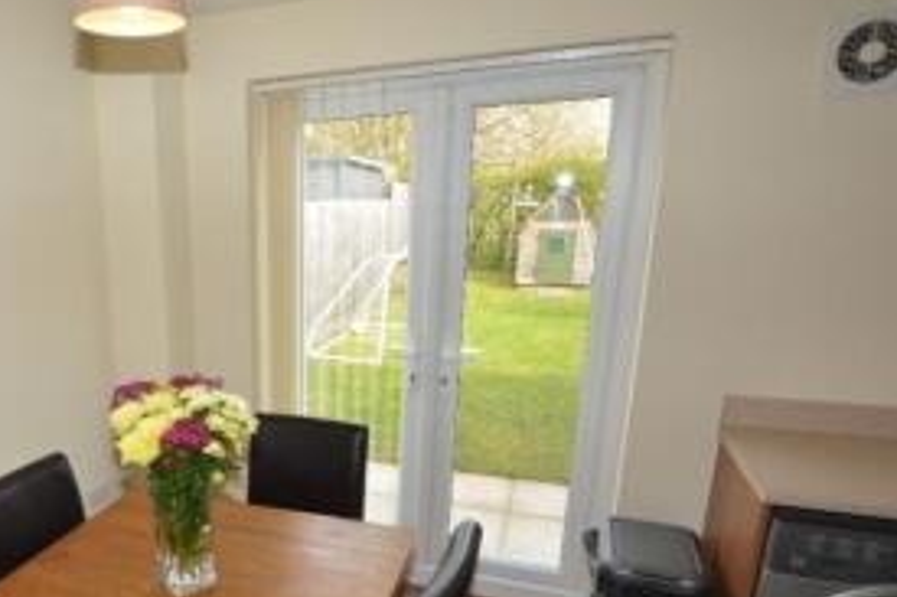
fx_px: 647
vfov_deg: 48.4
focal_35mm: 26
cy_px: 413
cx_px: 219
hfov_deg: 65.0
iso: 200
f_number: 4.5
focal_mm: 10
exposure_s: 1/80
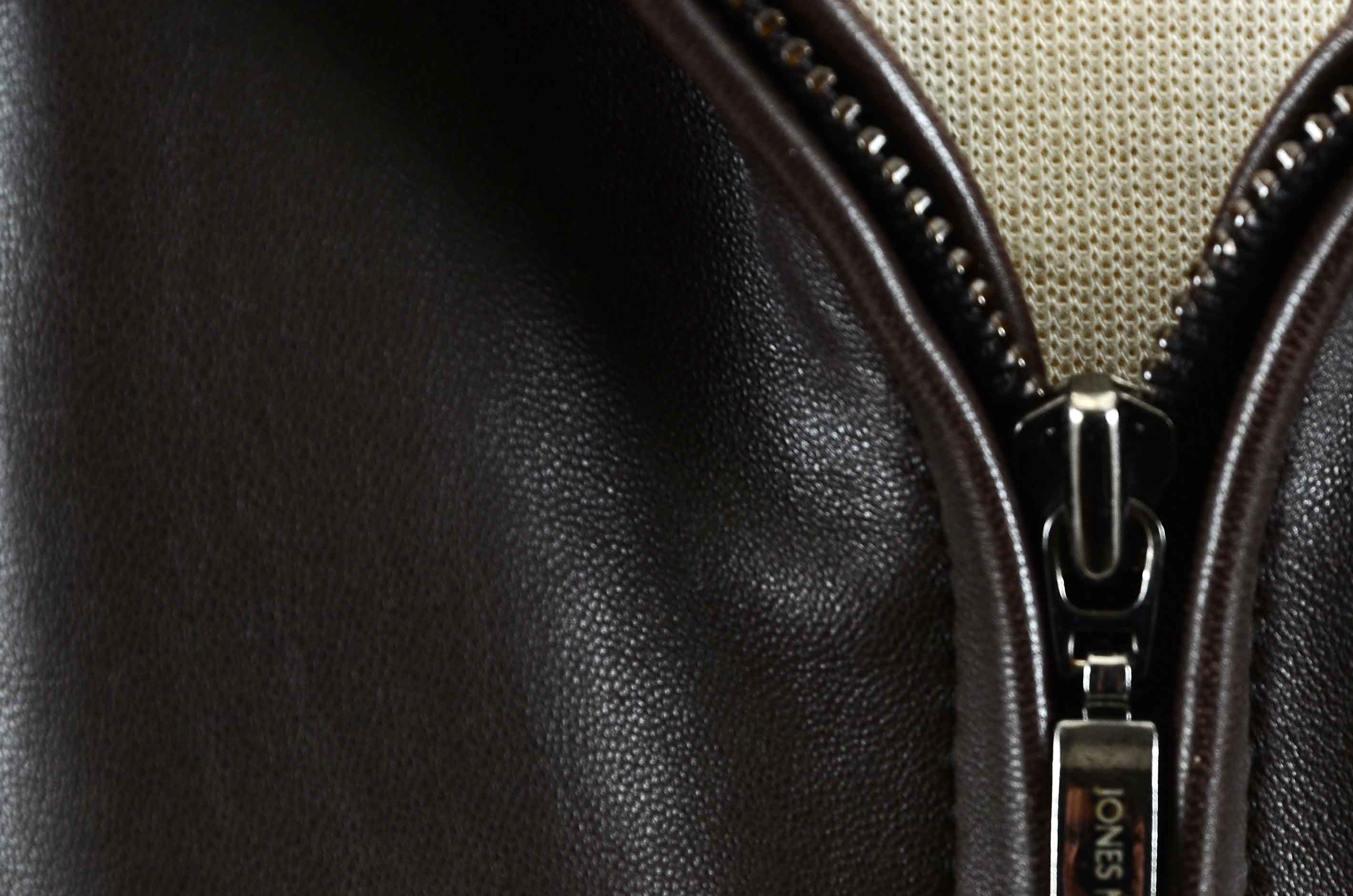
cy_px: 778
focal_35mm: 274
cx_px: 1122
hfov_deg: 7.5
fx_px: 10271
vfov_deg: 5.0
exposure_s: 1/60
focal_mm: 105
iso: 160
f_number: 8
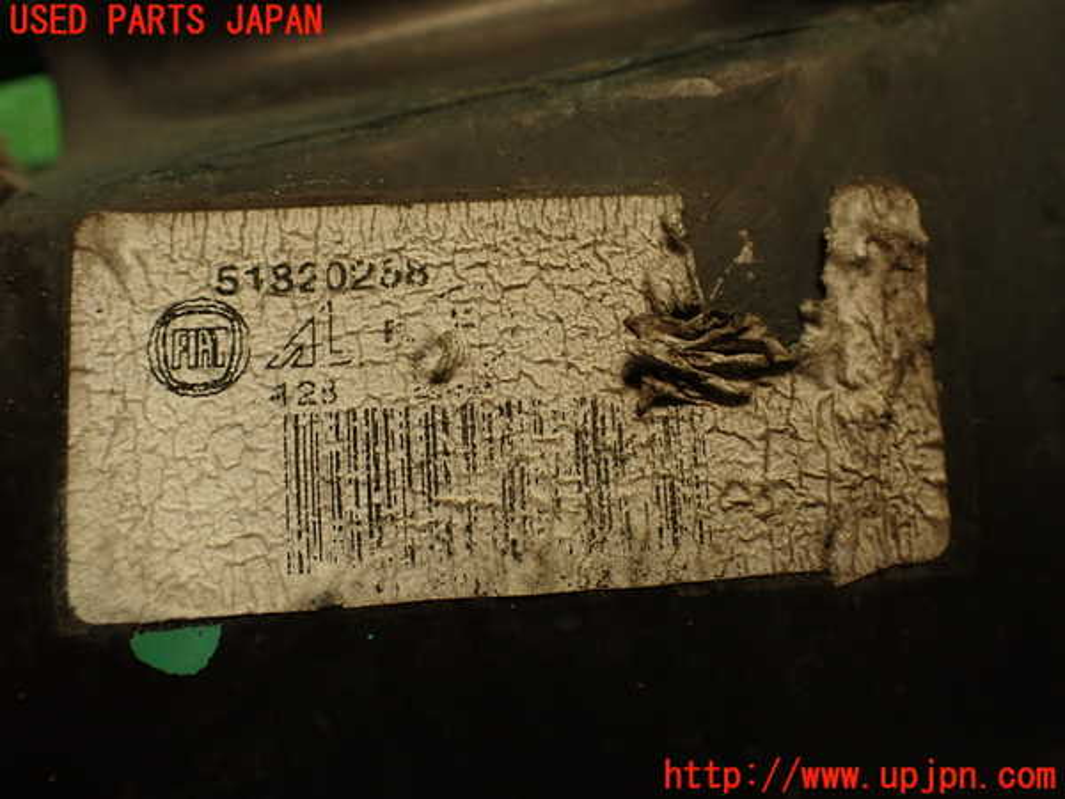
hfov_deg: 56.8
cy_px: 400
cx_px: 532
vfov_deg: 44.2
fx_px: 985
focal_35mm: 32
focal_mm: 5.79
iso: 200
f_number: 2.4
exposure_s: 1/50
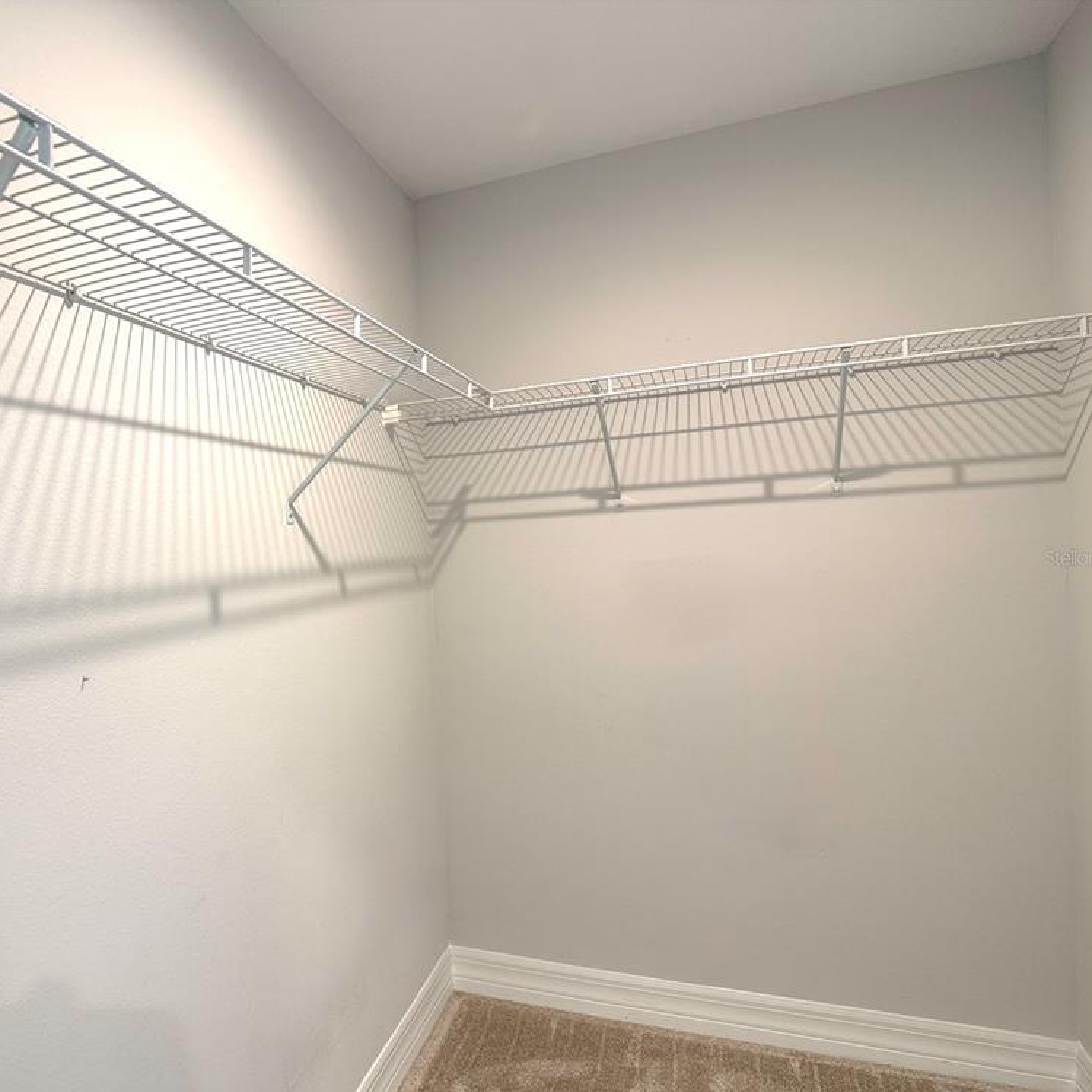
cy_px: 557
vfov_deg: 55.6
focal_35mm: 29
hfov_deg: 54.8
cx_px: 386
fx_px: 1035
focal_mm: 6.76
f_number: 1.78
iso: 160
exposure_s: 1/120
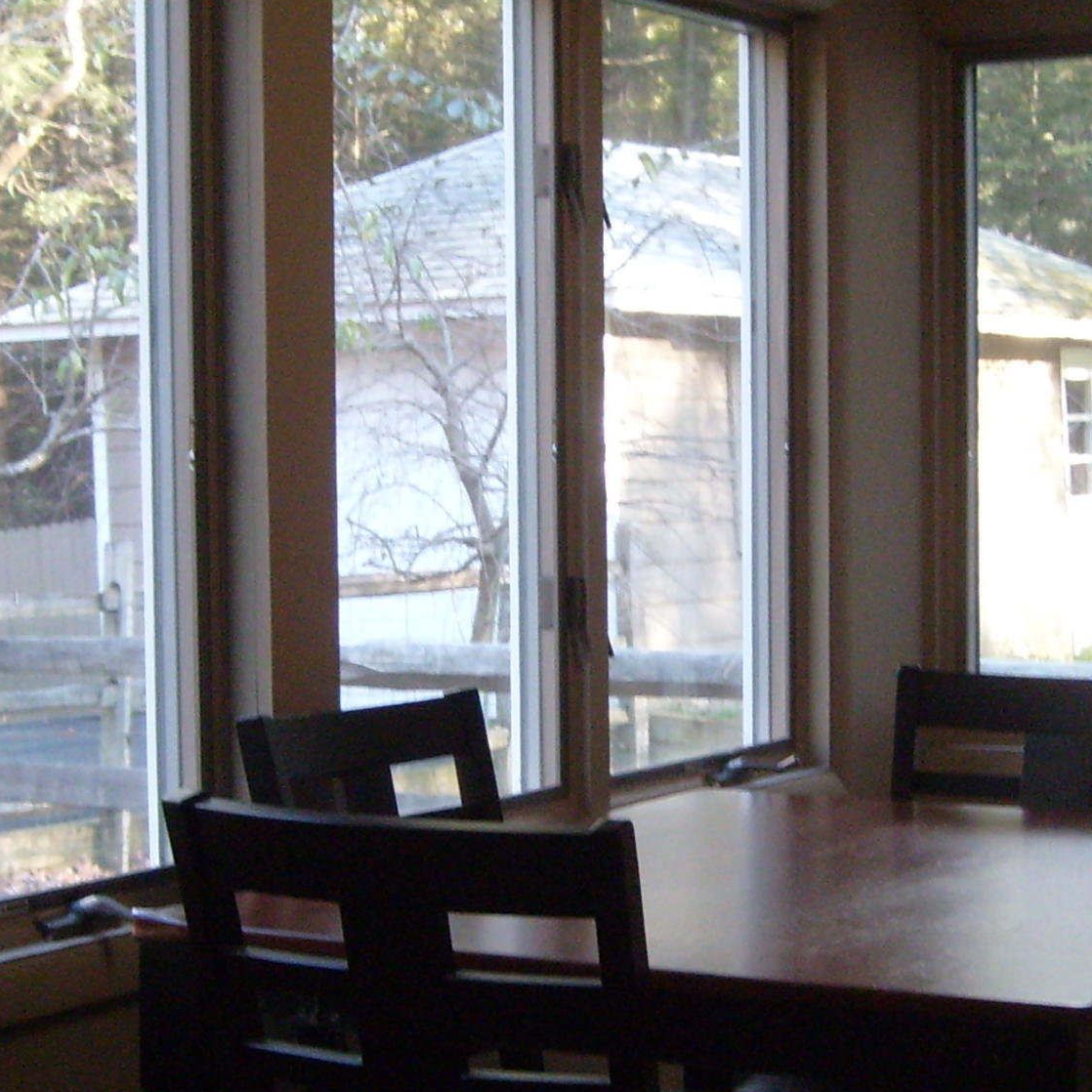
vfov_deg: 20.9
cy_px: 623
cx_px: 682
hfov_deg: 20.8
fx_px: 2962
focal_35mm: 83
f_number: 2.8
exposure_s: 1/30
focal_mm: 5.8
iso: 200
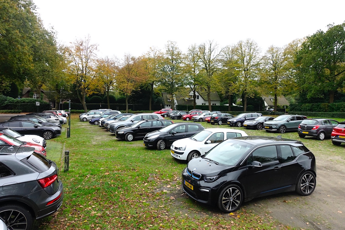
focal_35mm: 24
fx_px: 230
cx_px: 172
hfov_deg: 73.8
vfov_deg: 53.1
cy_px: 115
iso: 800
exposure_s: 1/500
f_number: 4
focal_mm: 8.8
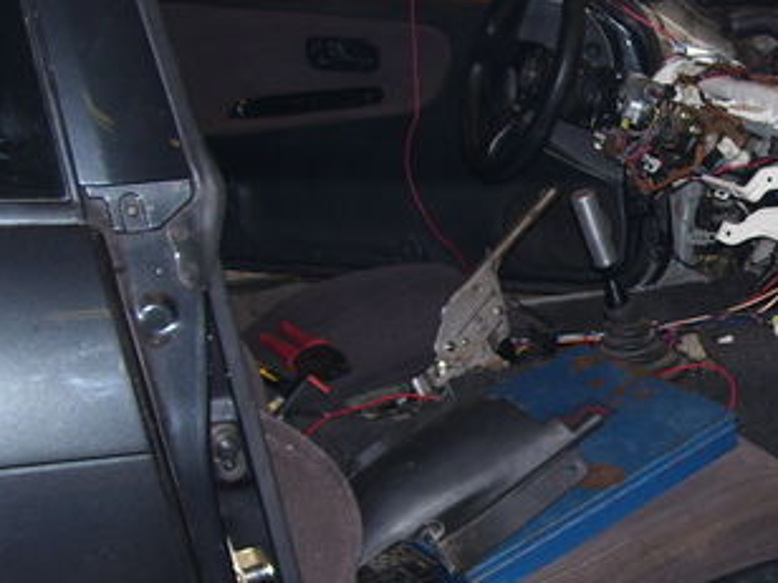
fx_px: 1731
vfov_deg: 19.1
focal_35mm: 77
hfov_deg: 24.6
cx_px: 705
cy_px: 341
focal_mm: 6
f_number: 2.7
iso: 80
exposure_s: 1/60
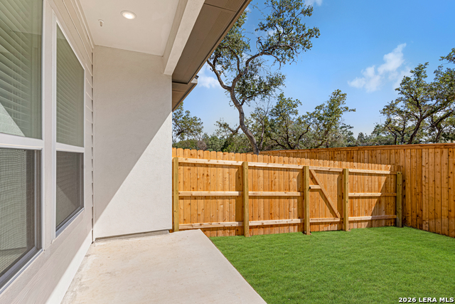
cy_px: 152
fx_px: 215
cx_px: 228
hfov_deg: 93.3
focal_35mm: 17
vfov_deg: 70.5
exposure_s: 1/100
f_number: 9
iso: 100
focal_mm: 17
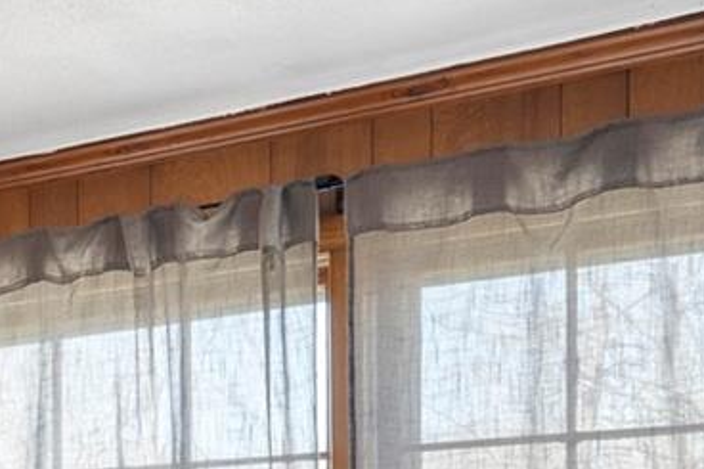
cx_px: -325
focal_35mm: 89
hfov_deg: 20.0
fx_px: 1740
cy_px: 644
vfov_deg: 14.6
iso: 1000
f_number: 6.3
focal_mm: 16
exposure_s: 1/4
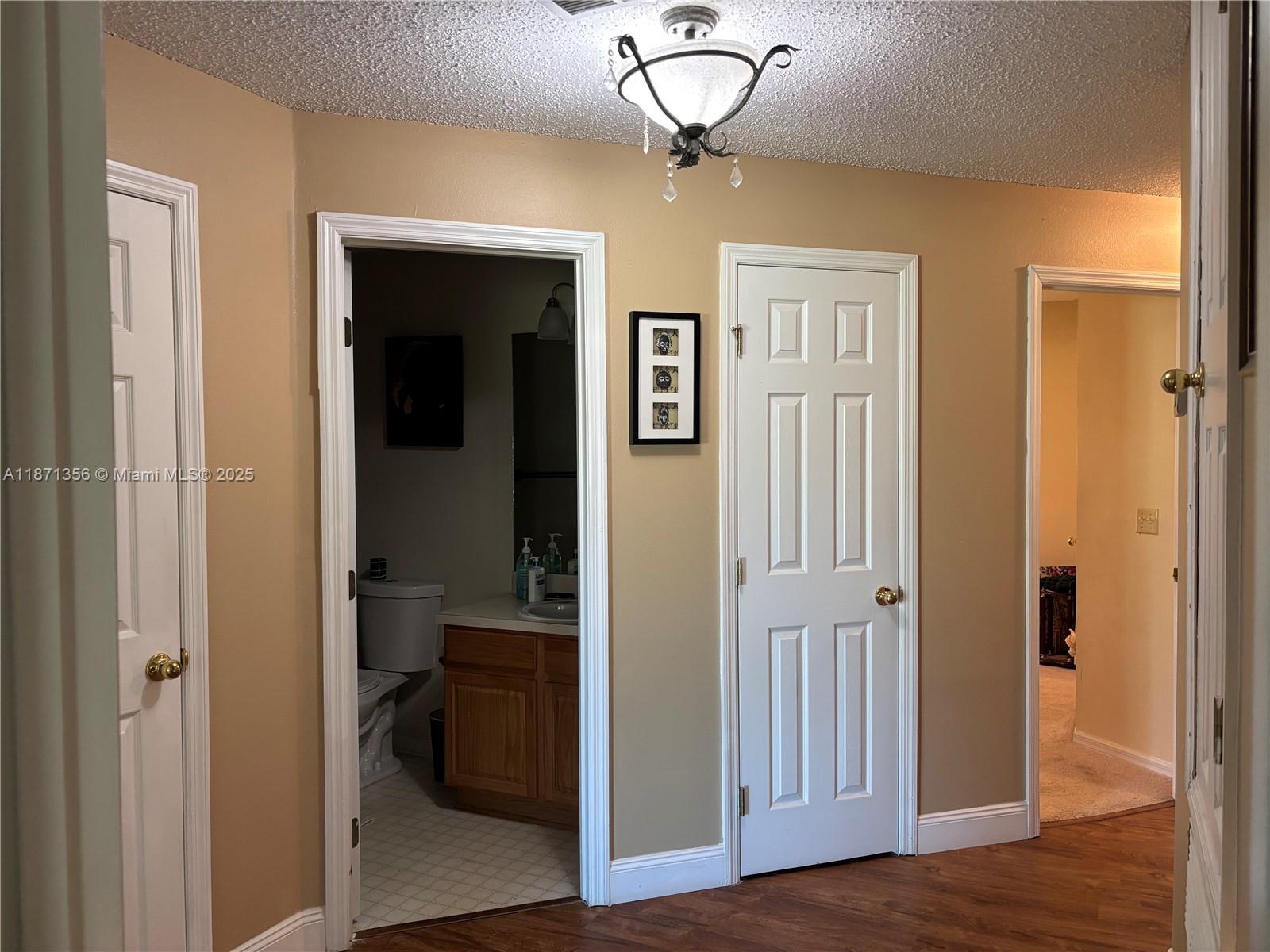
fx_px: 954
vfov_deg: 53.1
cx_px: 635
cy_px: 476
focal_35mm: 26
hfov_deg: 67.3
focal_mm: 5.96
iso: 250
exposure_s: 1/60
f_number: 1.6
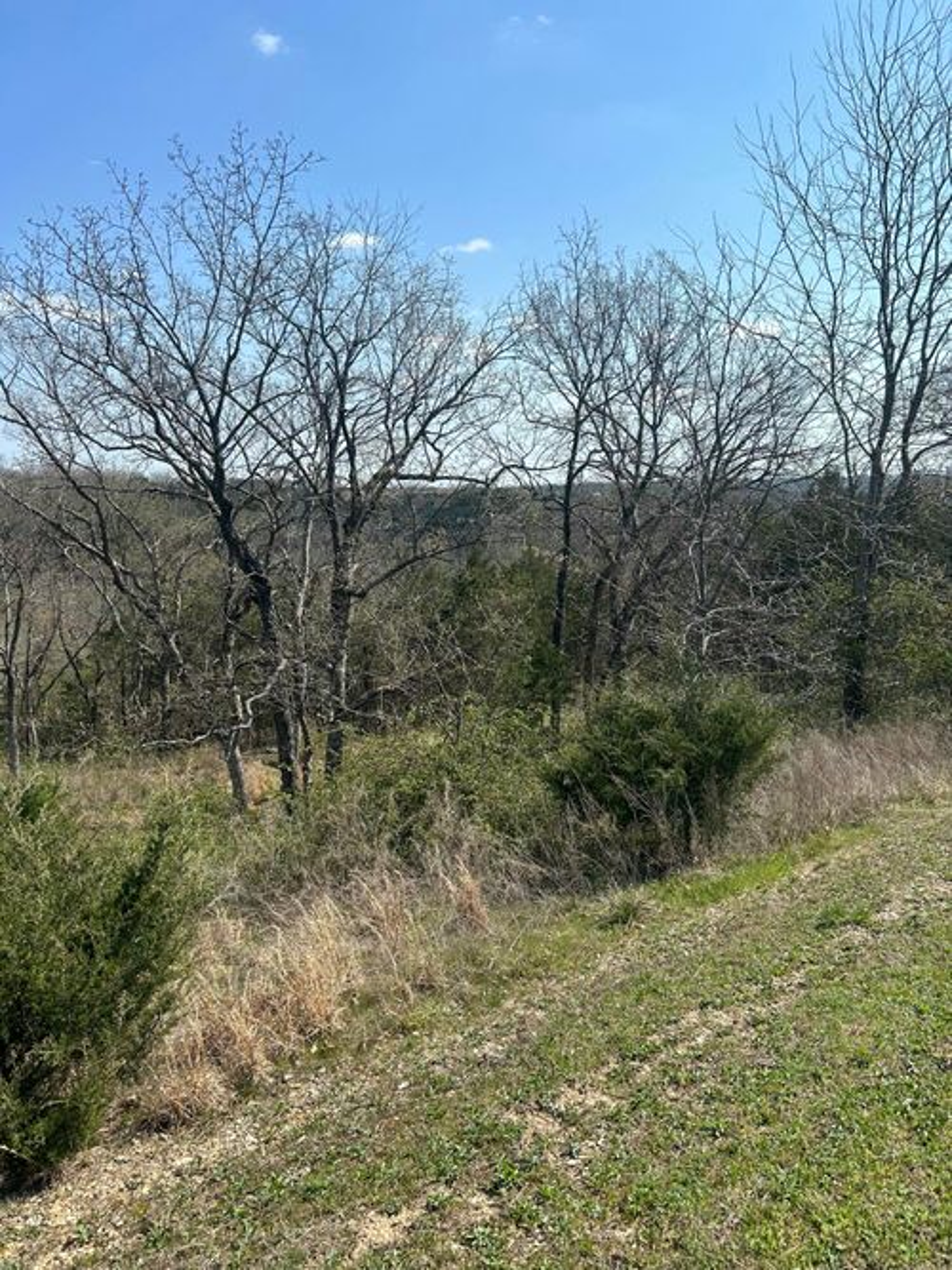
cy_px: 635
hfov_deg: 53.0
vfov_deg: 67.3
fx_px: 954
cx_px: 476
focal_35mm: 26
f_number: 1.5
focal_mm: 5.7
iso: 50
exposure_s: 1/3704
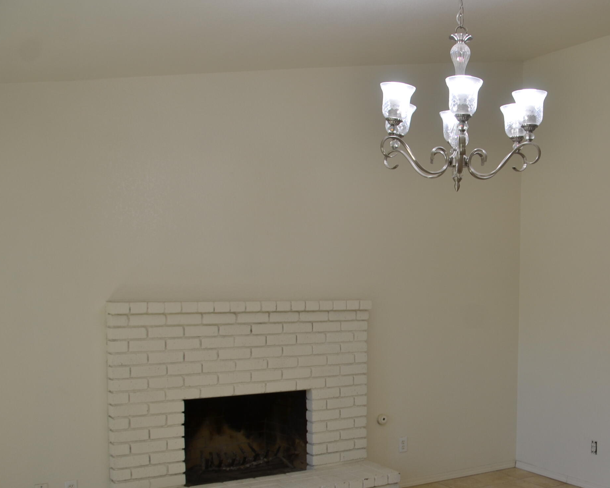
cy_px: 307
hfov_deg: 43.2
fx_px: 740
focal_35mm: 41
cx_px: 464
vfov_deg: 36.3
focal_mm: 18
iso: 200
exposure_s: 1/125
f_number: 5.6
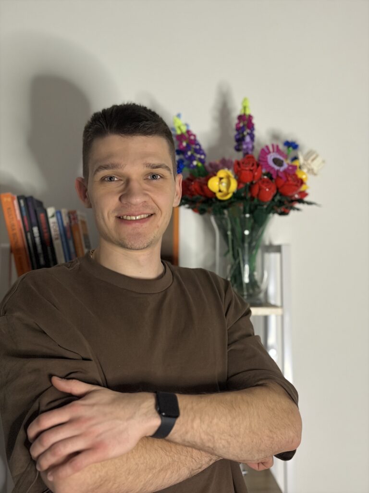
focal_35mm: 52
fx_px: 739
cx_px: 184
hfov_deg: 28.0
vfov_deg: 36.8
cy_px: 246
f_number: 1.6
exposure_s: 1/20
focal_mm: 5.96
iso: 400
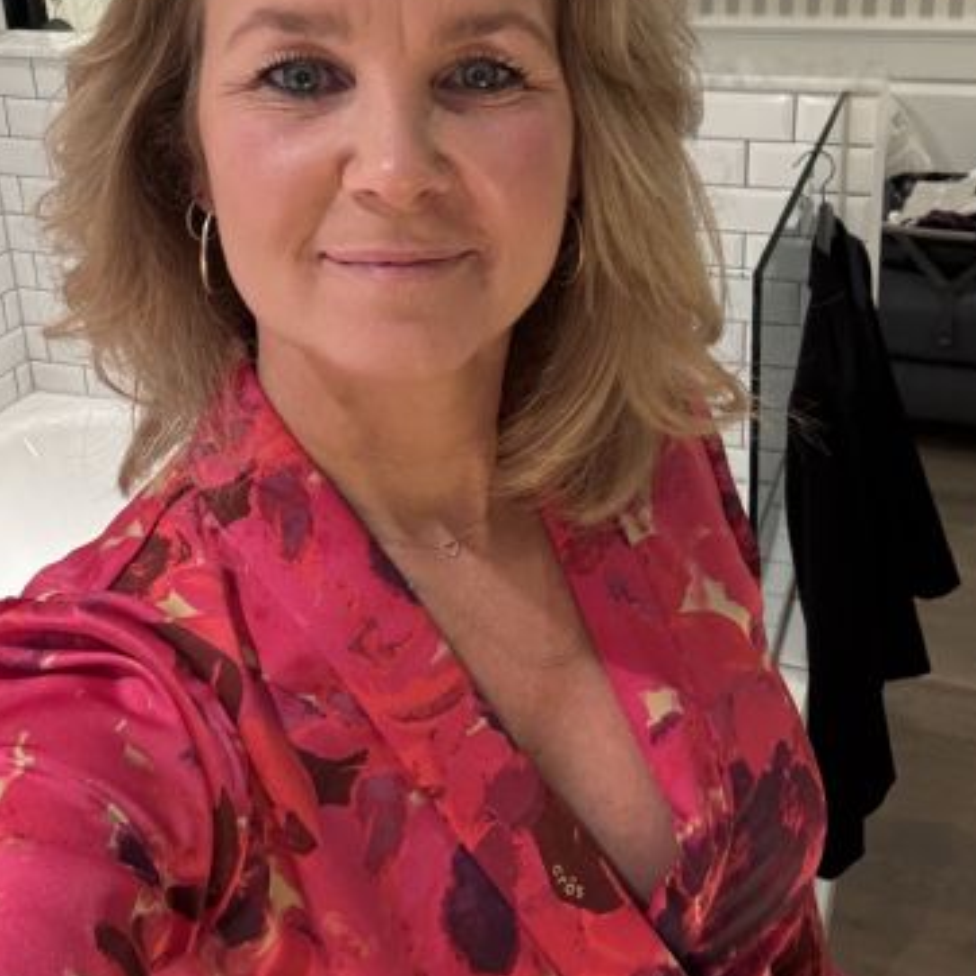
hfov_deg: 38.3
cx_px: 501
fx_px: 1404
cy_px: 251
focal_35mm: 44
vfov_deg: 37.5
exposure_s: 1/33
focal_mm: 2.69
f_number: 1.9
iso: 250
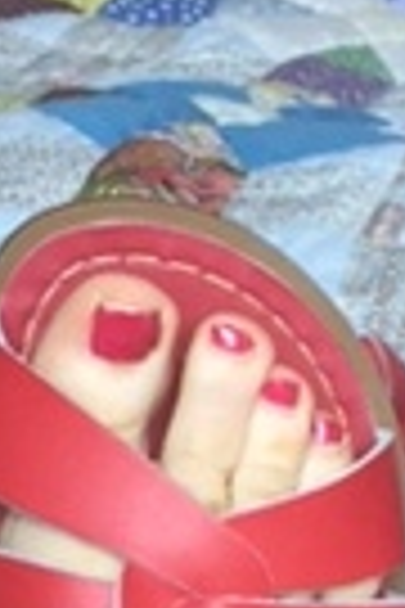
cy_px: 734
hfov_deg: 10.2
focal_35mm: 134
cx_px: 410
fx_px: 2261
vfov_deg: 14.8
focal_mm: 4.15
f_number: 2.2
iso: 100
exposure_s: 1/33
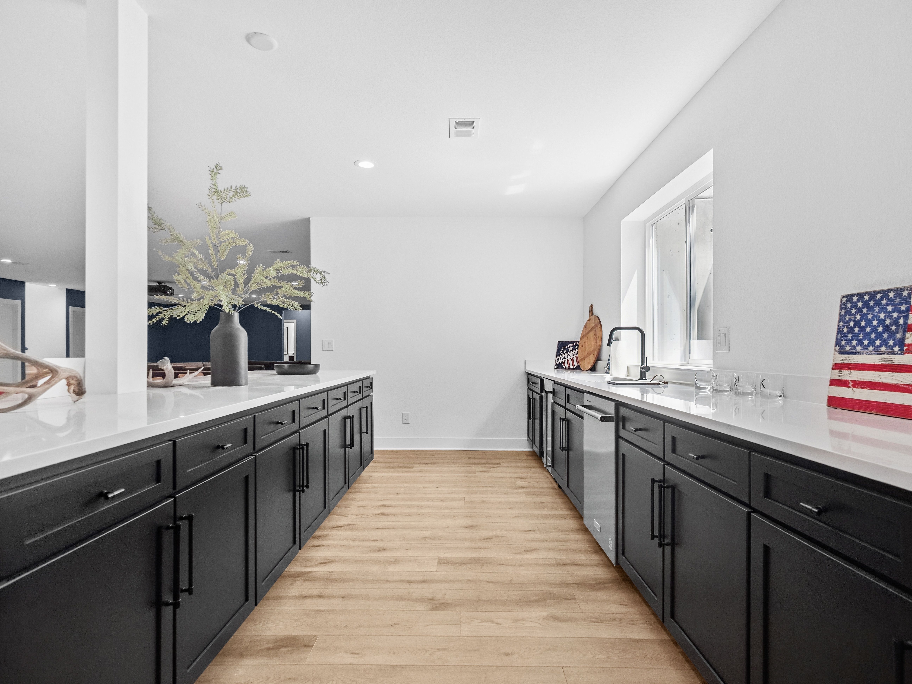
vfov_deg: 71.6
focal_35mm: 18
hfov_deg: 87.8
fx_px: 474
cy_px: 342
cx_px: 456
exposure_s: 1/200
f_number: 3.5
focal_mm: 9
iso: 400
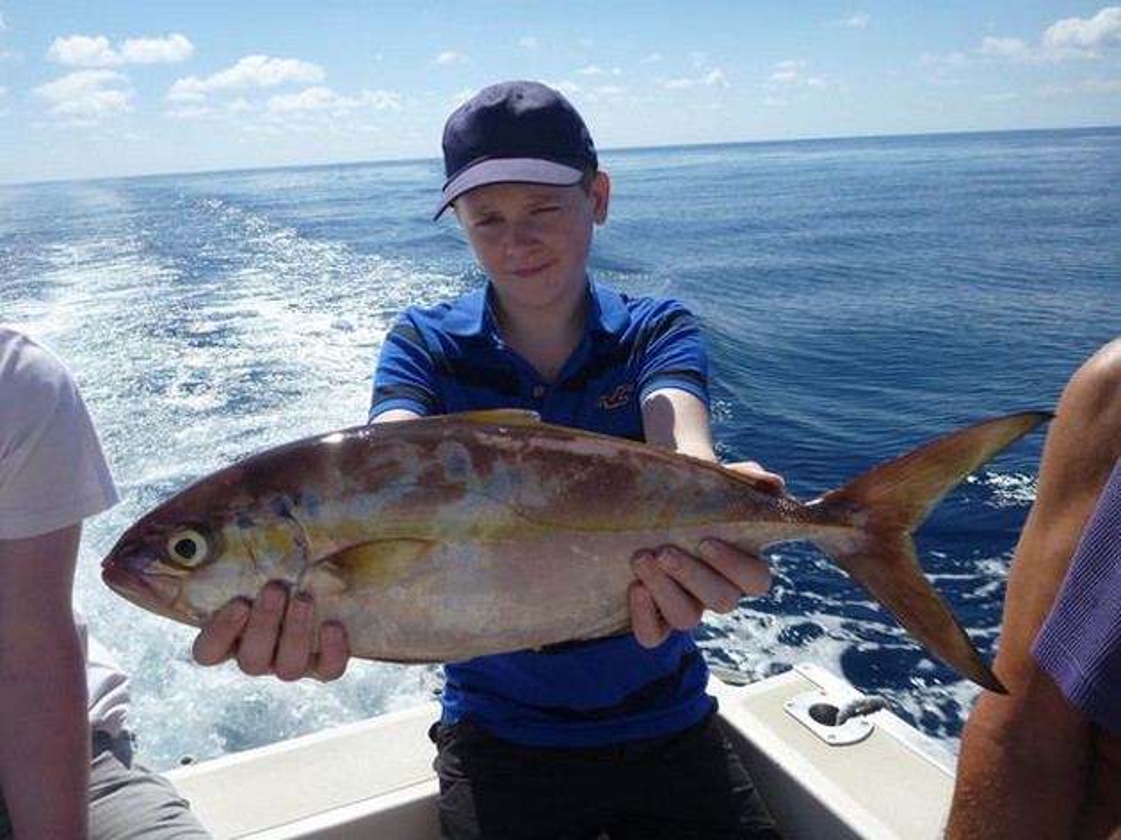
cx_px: 560
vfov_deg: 49.7
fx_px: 906
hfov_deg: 63.5
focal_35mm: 28
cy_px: 420
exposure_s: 1/160
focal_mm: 4.9
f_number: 10
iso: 100
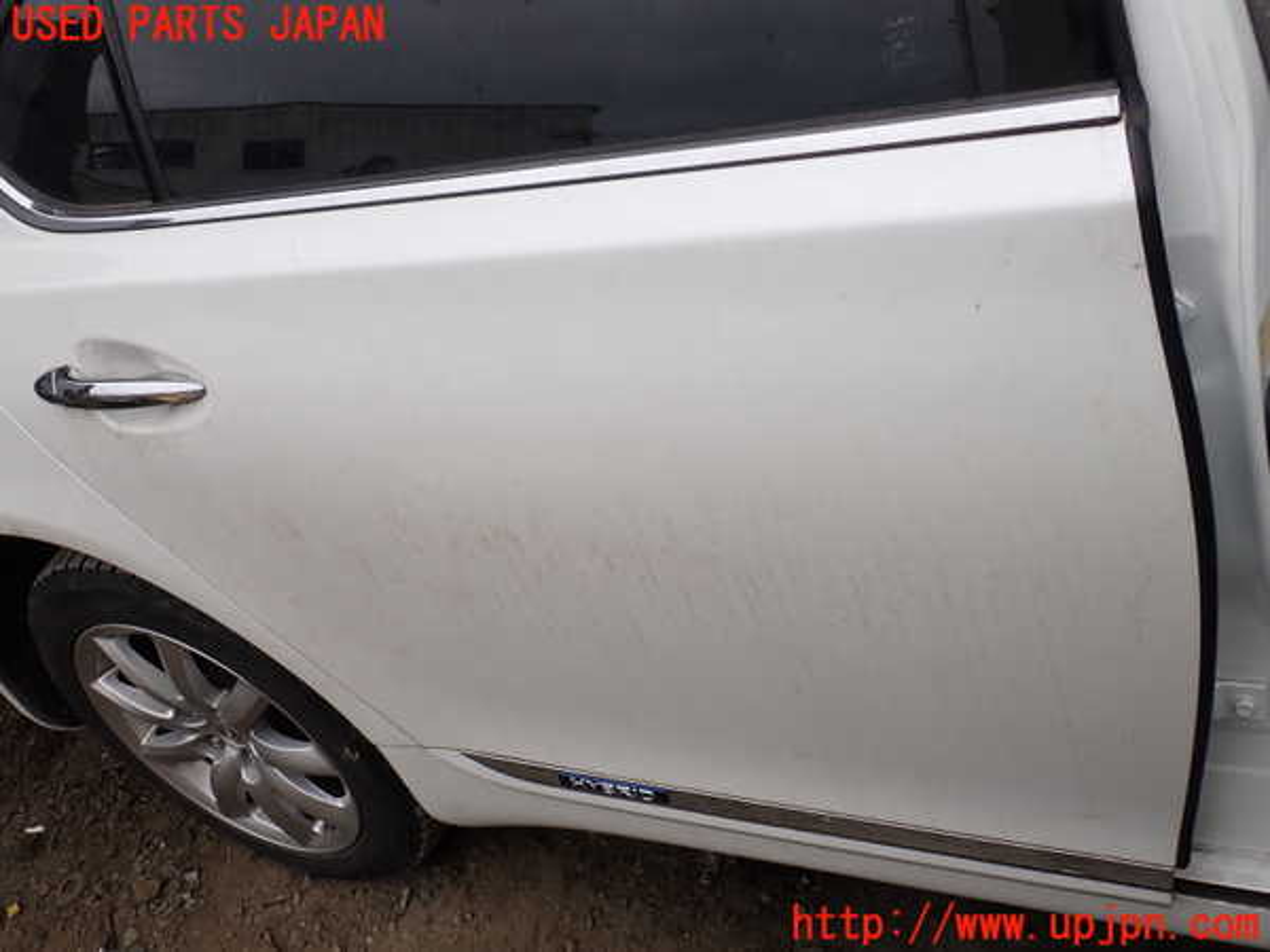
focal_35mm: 30
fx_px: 1101
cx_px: 635
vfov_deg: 46.8
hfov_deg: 60.0
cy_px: 476
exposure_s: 1/400
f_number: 3.2
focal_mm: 5.4
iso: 100
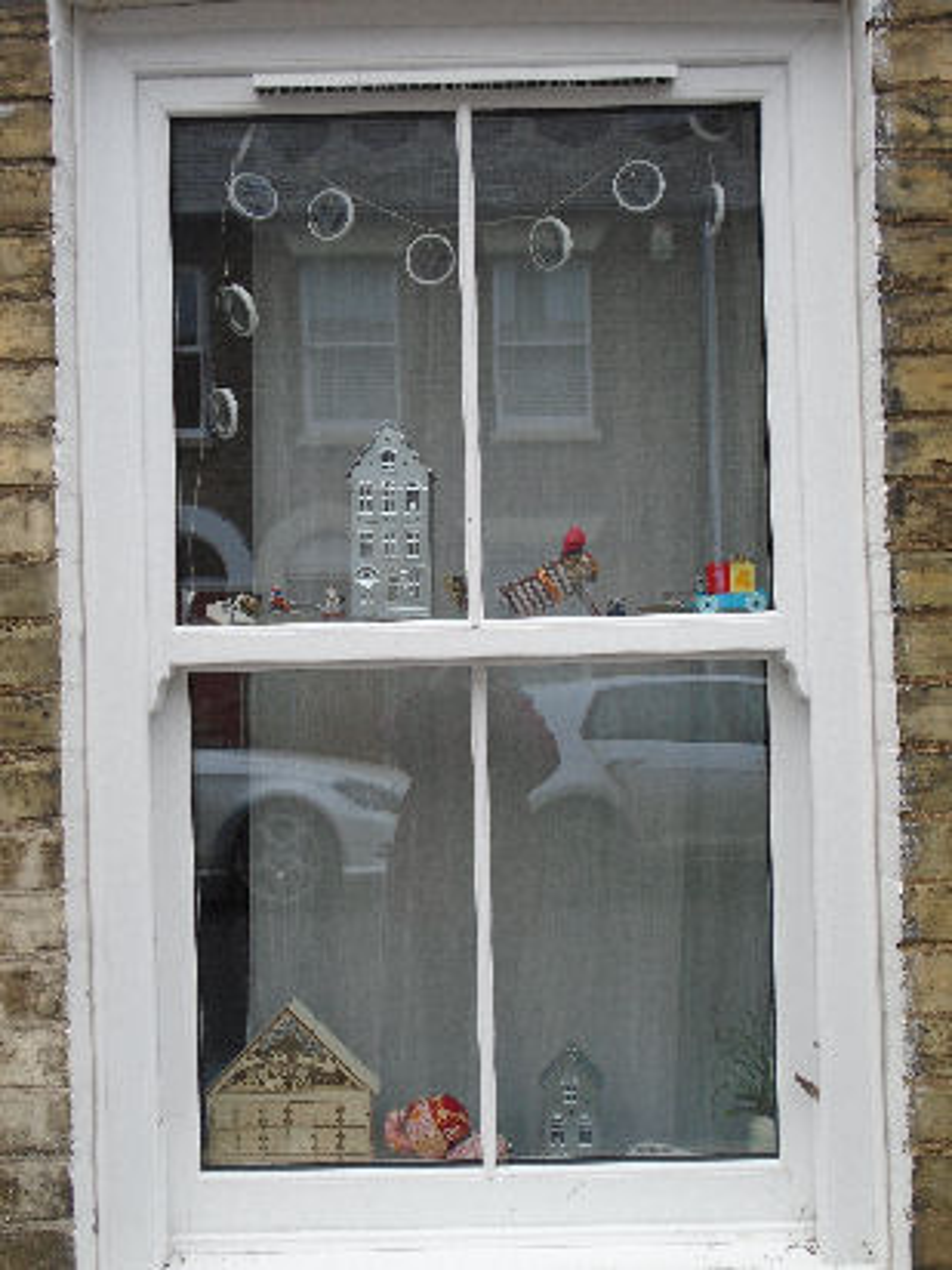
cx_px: 476
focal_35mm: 36
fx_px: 1320
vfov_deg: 51.4
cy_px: 635
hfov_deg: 39.7
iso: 100
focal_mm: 6.4
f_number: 3.8
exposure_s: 1/60
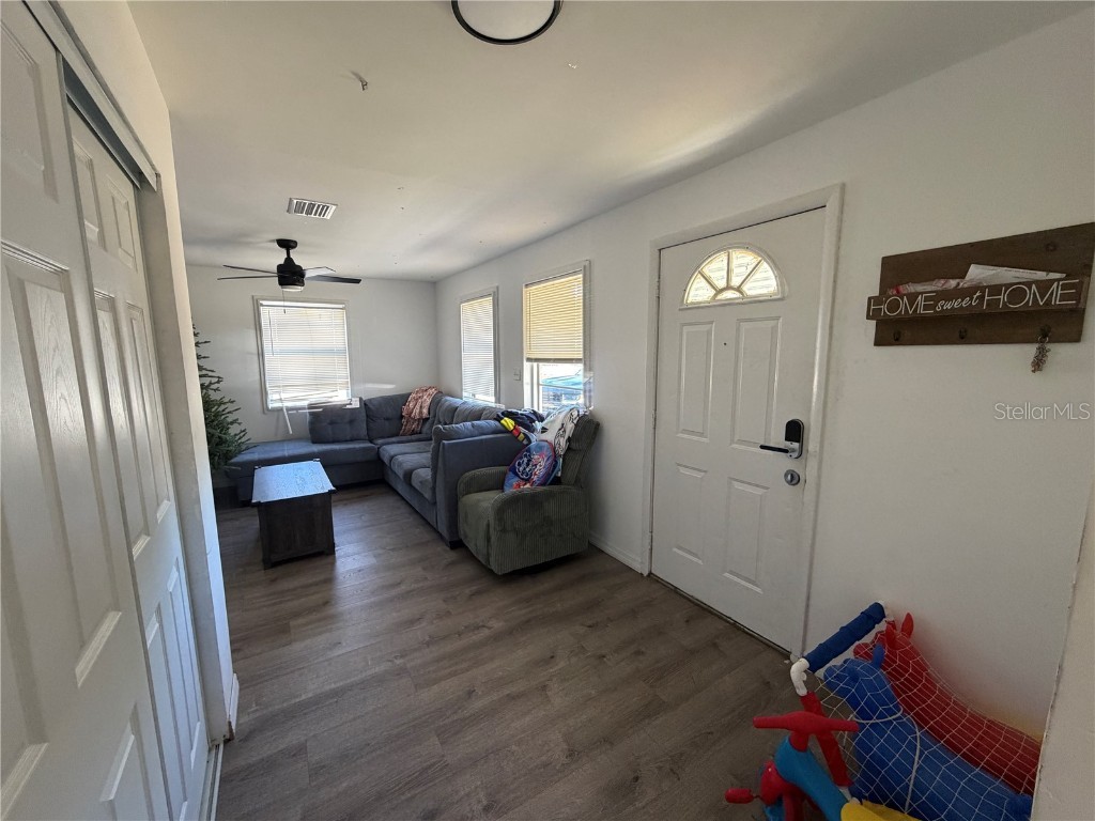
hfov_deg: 102.1
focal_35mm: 14
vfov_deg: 85.7
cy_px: 410
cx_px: 548
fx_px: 443
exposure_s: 1/71
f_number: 2.2
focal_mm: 2.22
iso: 320
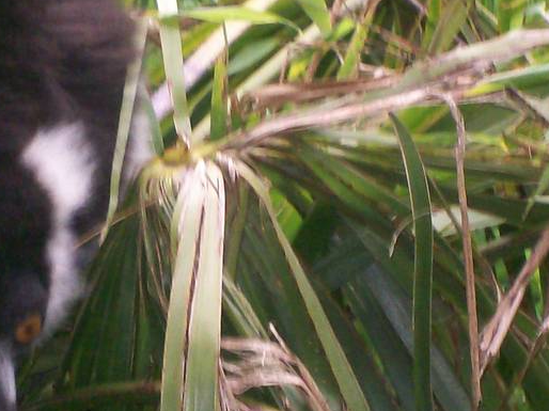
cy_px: 238
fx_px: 5184
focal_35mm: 327
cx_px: -46
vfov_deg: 4.5
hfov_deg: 6.0
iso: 200
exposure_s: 1/125
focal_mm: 17.4
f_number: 4.9
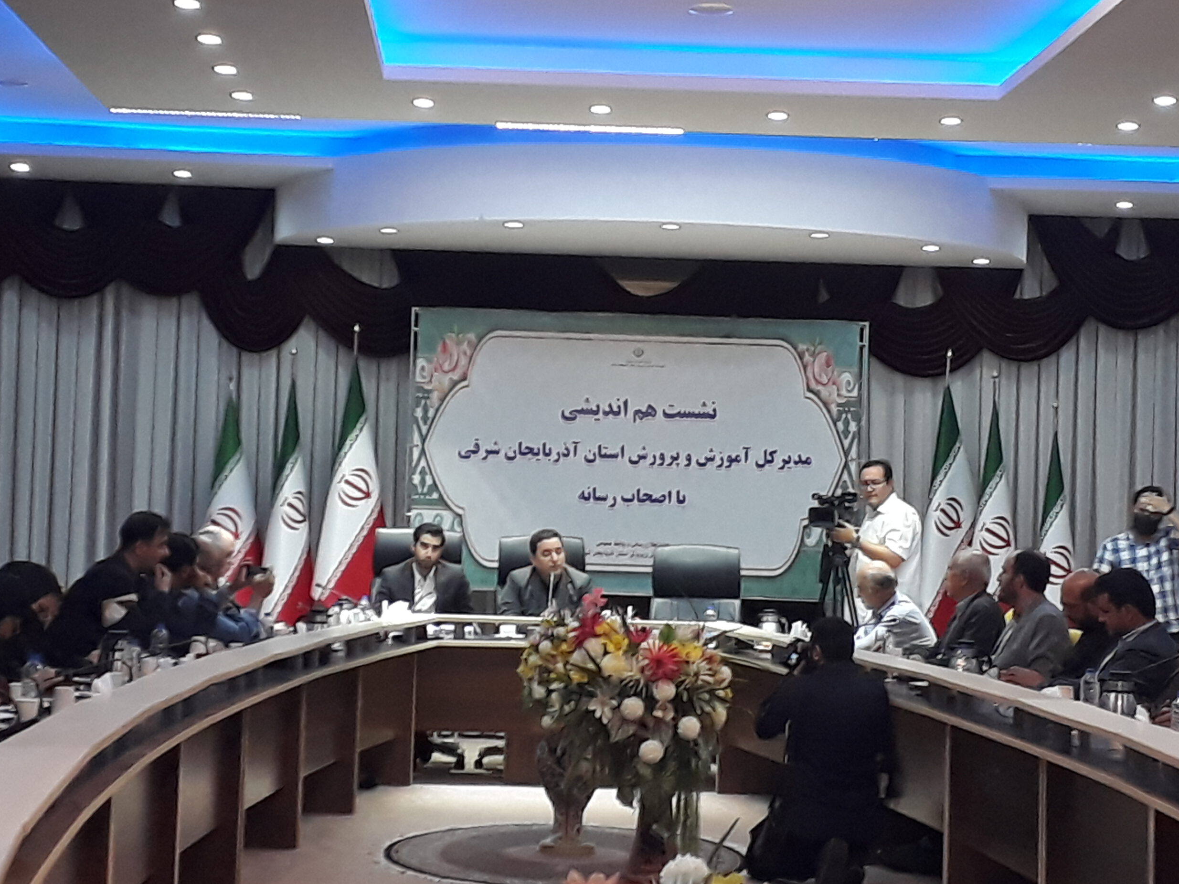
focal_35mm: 28
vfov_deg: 49.7
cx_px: 607
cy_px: 432
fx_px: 954
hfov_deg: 63.4
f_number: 1.9
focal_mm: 3.6
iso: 160
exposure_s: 1/33
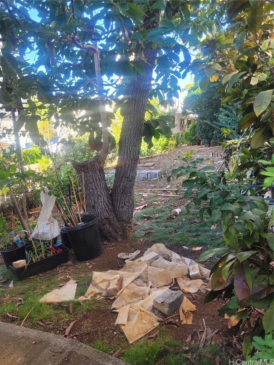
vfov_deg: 67.3
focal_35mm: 26
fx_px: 274
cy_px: 182
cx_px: 137
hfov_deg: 53.1
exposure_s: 1/120
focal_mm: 5.4
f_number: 1.8
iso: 40
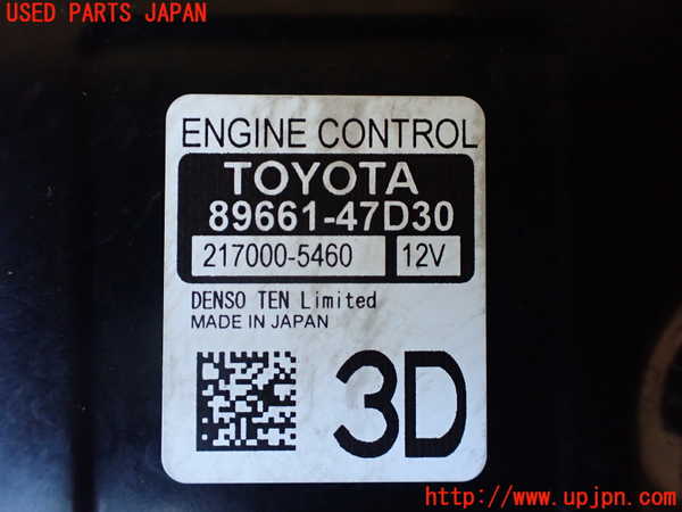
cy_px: 256
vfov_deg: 46.8
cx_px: 341
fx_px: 591
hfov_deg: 60.0
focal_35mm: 30
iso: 640
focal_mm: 5.4
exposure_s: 1/125
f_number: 2.3
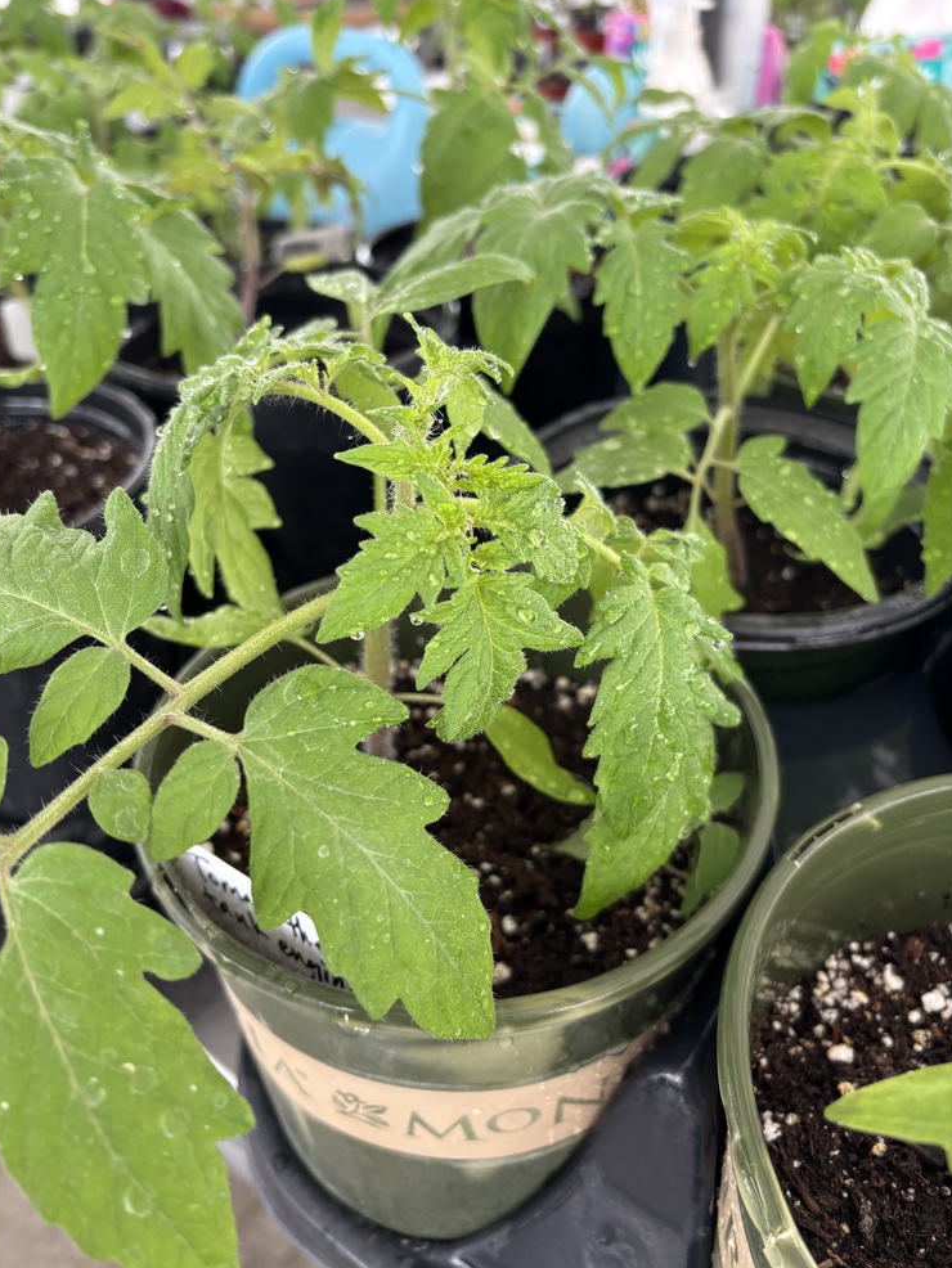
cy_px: 611
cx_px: 462
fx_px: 990
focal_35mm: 27
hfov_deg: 51.4
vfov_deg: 65.3
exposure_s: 1/121
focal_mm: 5.96
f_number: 1.6
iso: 100
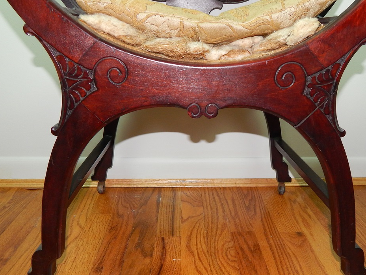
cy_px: 177
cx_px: 207
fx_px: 349
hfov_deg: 55.2
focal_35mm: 33
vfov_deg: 42.5
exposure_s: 1/30
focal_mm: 4
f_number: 3
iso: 200
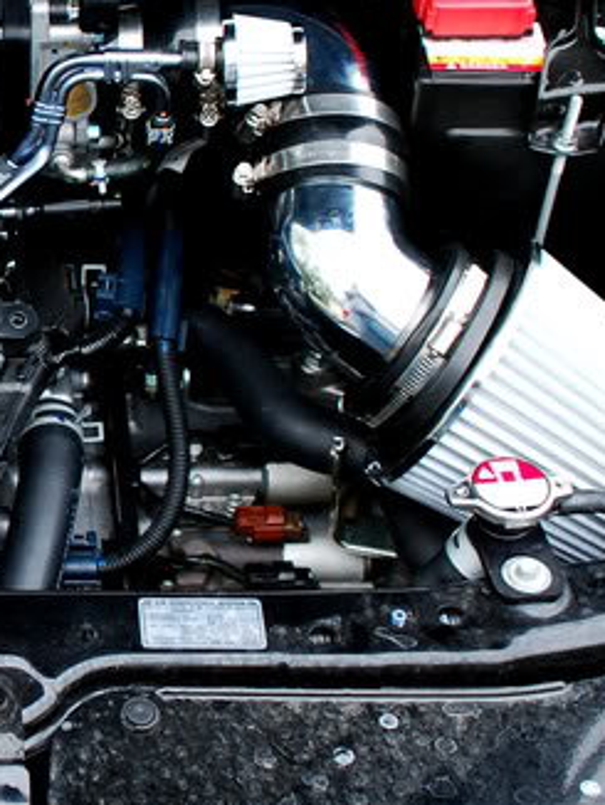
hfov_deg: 14.3
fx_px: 2304
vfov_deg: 19.7
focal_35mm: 99
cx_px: -212
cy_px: 235
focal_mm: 28
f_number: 5.6
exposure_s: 1/125
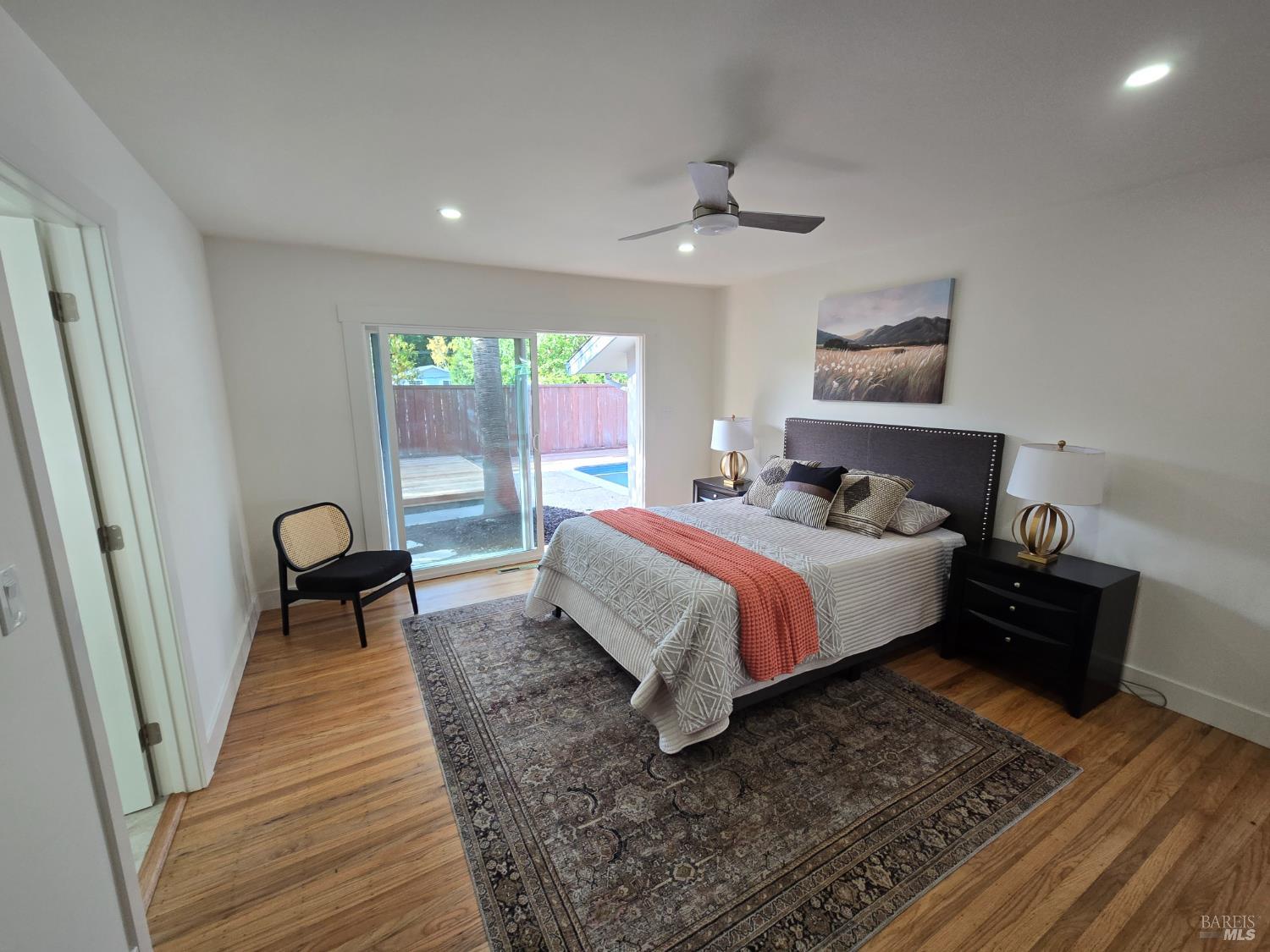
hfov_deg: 106.2
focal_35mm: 13
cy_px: 476
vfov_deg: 89.9
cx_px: 635
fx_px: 477
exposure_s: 1/60
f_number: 2.2
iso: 80
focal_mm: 2.2
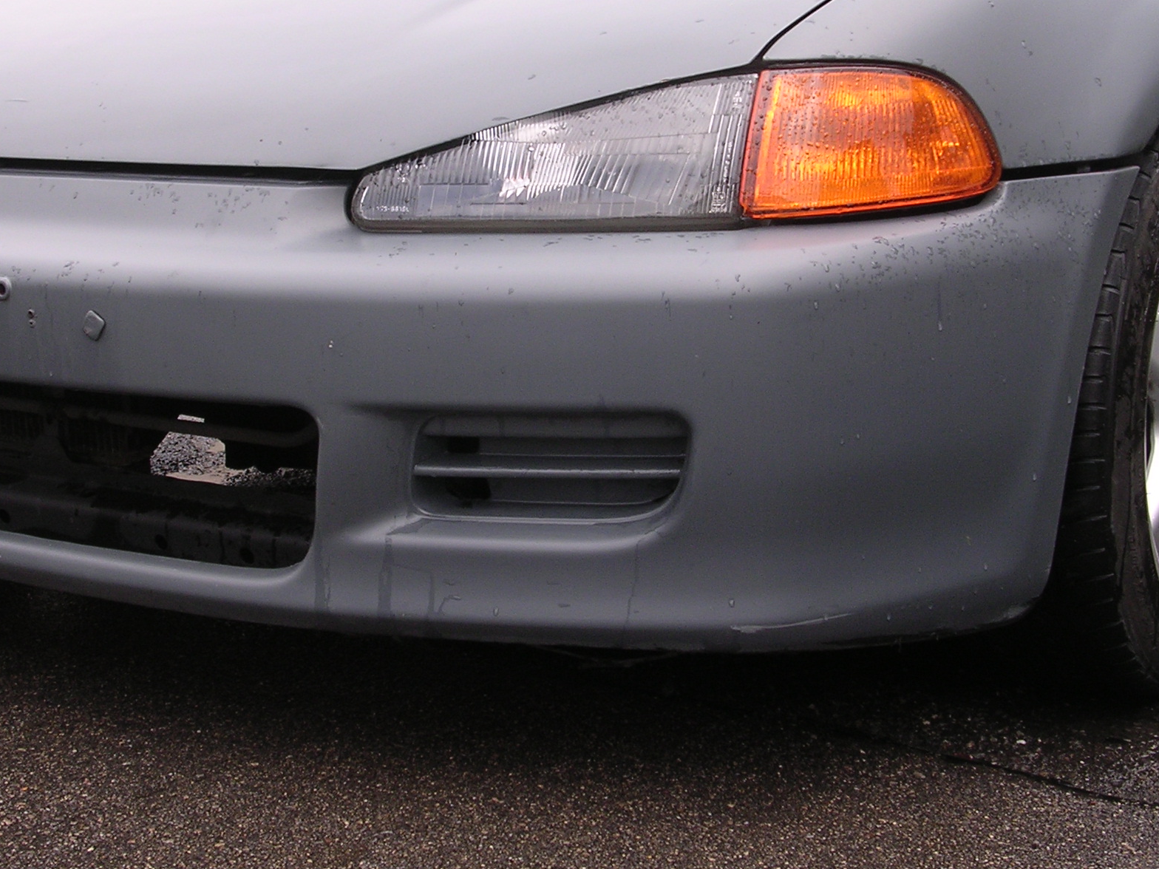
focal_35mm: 64
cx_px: 522
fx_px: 2143
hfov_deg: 30.2
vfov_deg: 22.9
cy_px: 325
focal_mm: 7.5
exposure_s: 1/329
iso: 100
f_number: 3.1
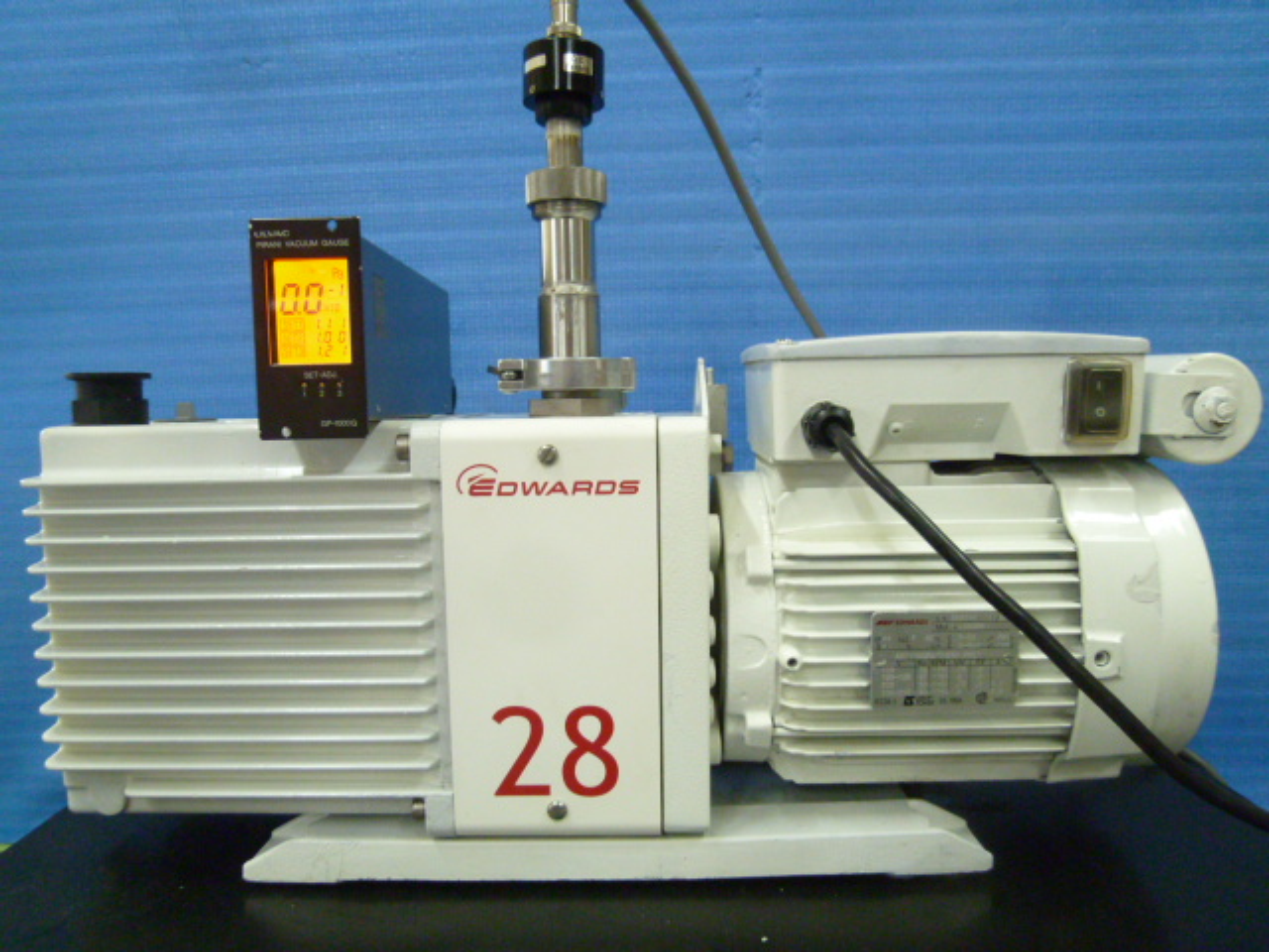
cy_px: 476
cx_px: 634
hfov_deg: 71.6
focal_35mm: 24
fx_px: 880
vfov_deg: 56.8
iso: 400
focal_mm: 4.3
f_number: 2.2
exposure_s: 1/40
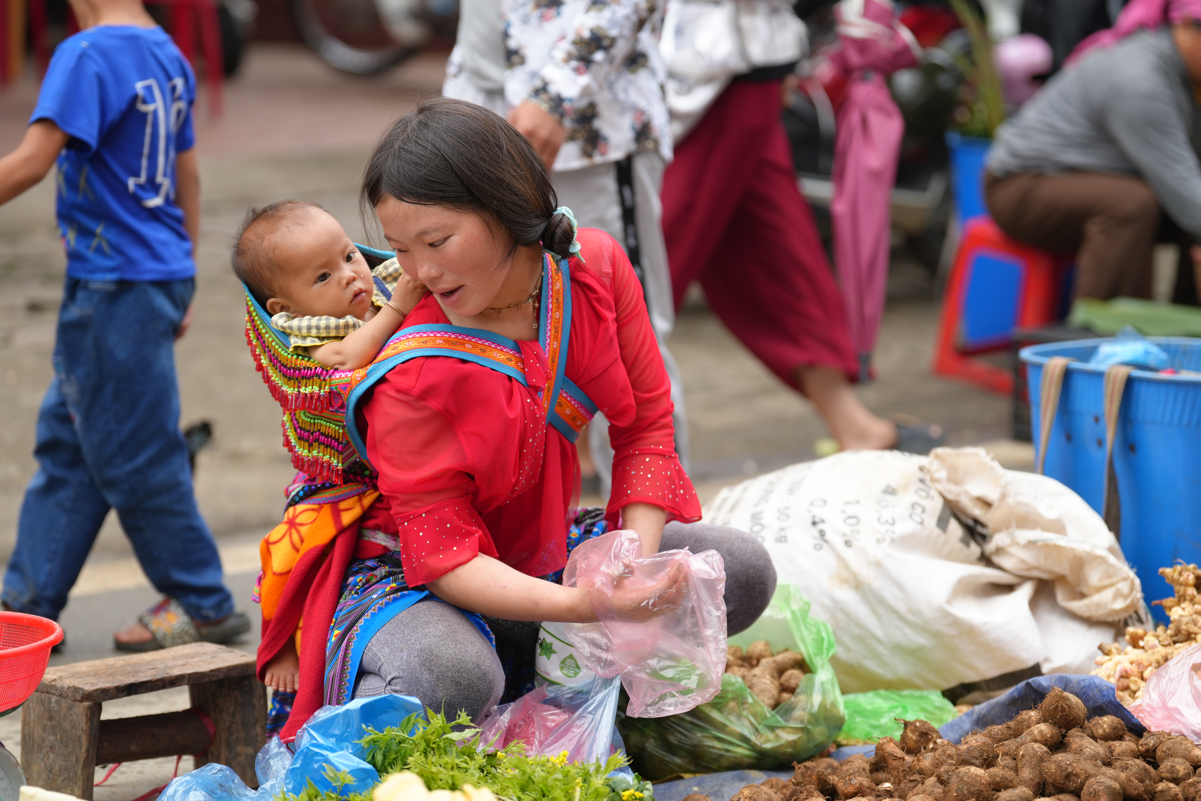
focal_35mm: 114
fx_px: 3803
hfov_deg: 17.9
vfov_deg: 12.0
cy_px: 400
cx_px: 600
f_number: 2.8
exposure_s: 1/800
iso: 200
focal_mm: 114
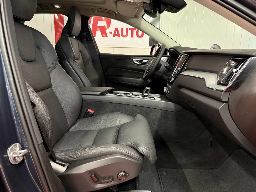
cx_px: 128
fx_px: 177
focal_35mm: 24
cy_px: 96
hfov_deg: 71.6
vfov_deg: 56.8
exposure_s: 1/60
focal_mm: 6.76
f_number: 1.78
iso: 640
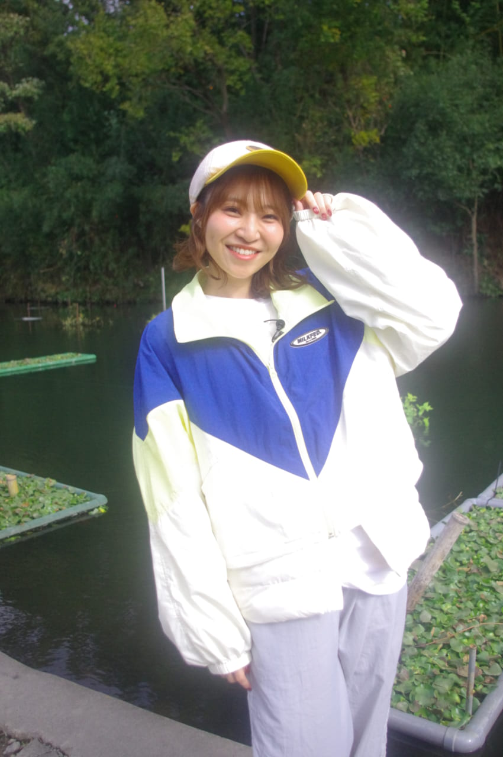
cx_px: 252
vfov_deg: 55.9
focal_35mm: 34
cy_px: 378
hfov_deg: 38.8
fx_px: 714
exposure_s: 1/6000
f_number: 4
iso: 1600
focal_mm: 23.13
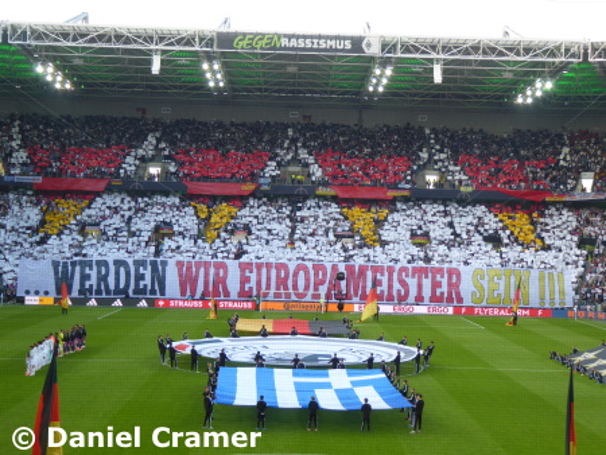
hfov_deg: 31.7
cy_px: 228
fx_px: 1068
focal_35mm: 61
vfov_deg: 24.0
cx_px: 303
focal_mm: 10.9
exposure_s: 1/60
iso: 125
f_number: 4.3
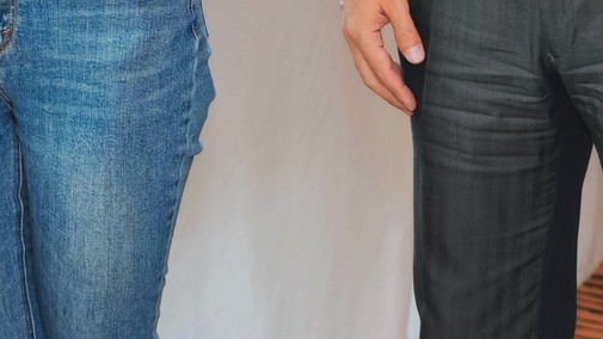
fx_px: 2701
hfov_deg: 12.5
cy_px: -405
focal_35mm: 169
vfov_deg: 6.9
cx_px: -56
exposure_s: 1/160
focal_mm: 40.7
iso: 400
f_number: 3.5
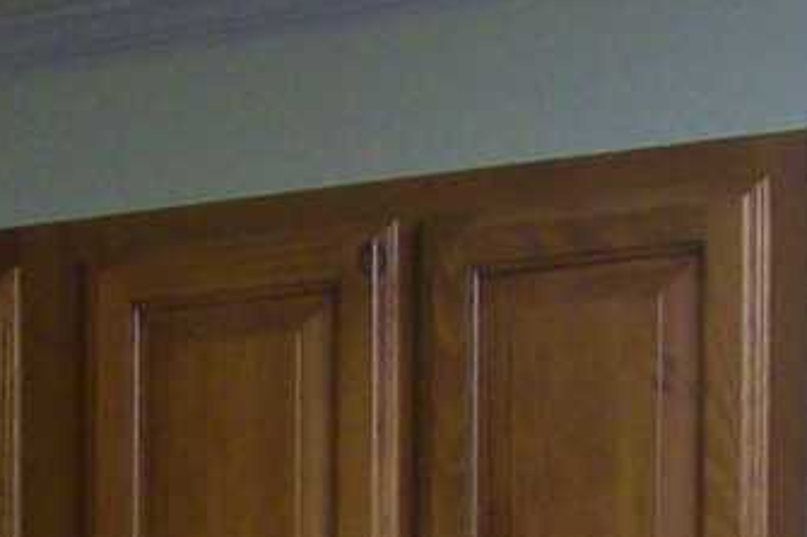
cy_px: 1161
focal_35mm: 149
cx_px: -230
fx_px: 3338
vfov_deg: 8.6
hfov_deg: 13.3
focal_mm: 6
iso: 160
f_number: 2.7
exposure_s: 1/19.1
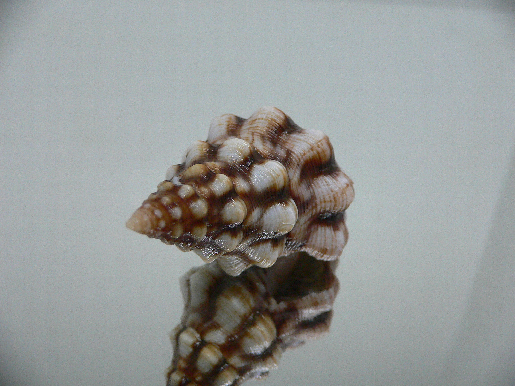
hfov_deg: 52.6
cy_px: 193
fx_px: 521
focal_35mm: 35
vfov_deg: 40.7
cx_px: 258
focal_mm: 4.6
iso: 200
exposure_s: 1/60
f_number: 2.8
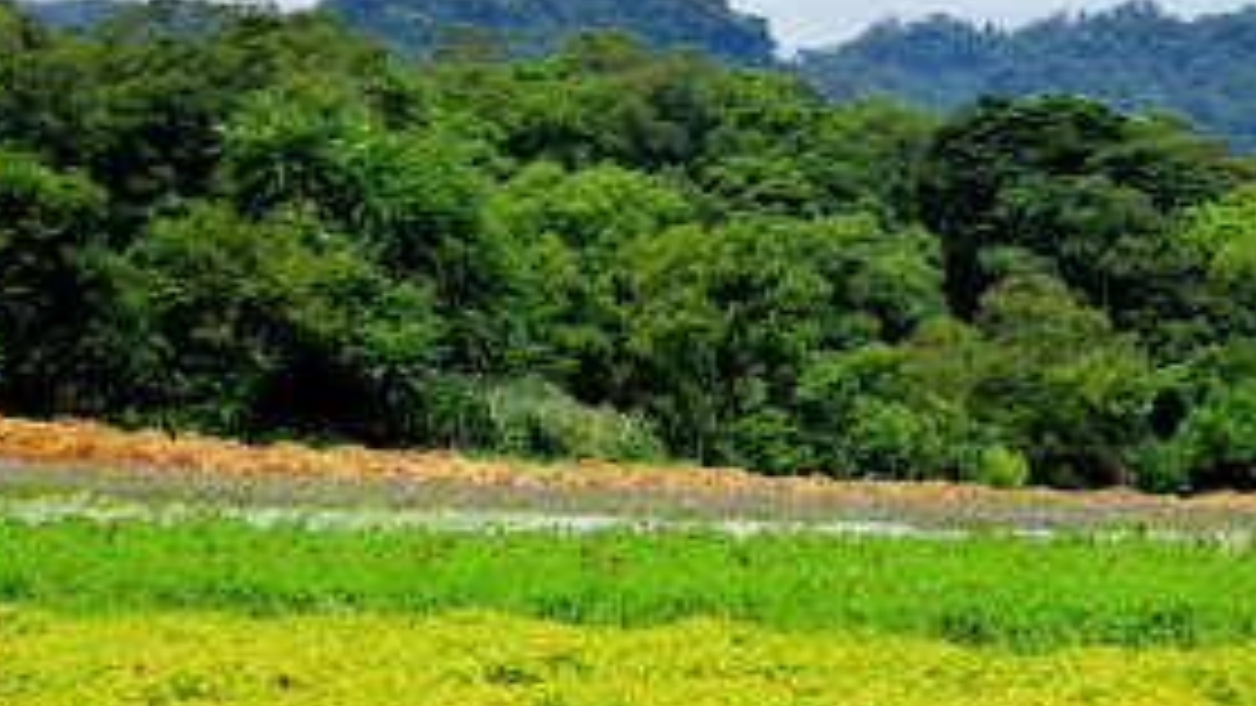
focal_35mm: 101
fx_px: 3363
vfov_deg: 12.0
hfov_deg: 21.2
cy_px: 499
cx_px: 653
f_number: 5.6
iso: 100
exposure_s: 1/400
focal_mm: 35
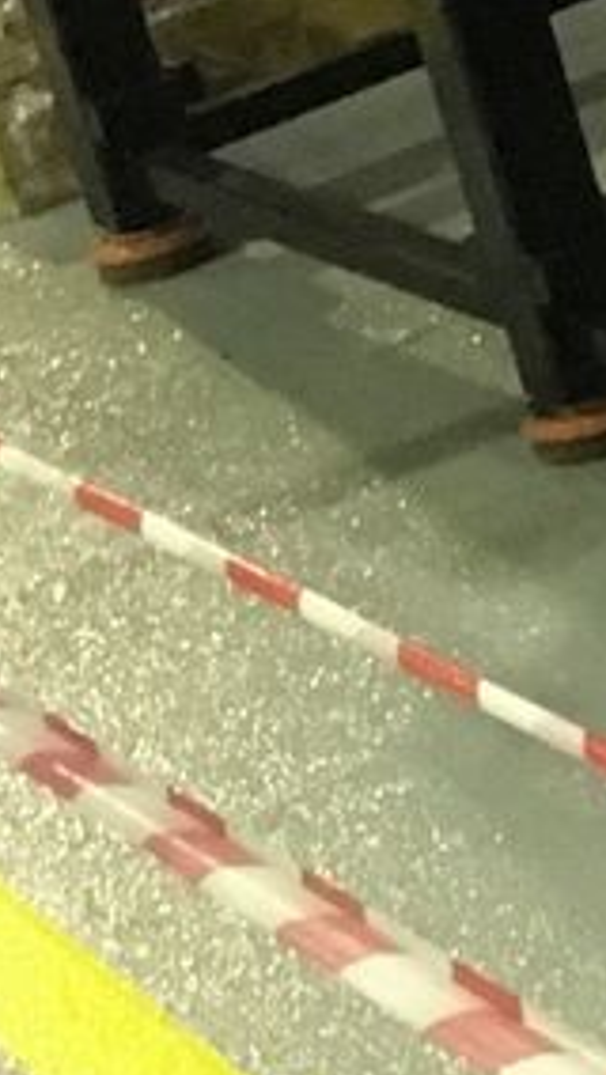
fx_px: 4565
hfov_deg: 6.2
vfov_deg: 12.8
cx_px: 2519
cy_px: -473
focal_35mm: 160
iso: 320
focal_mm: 4.15
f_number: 2.2
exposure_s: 1/17
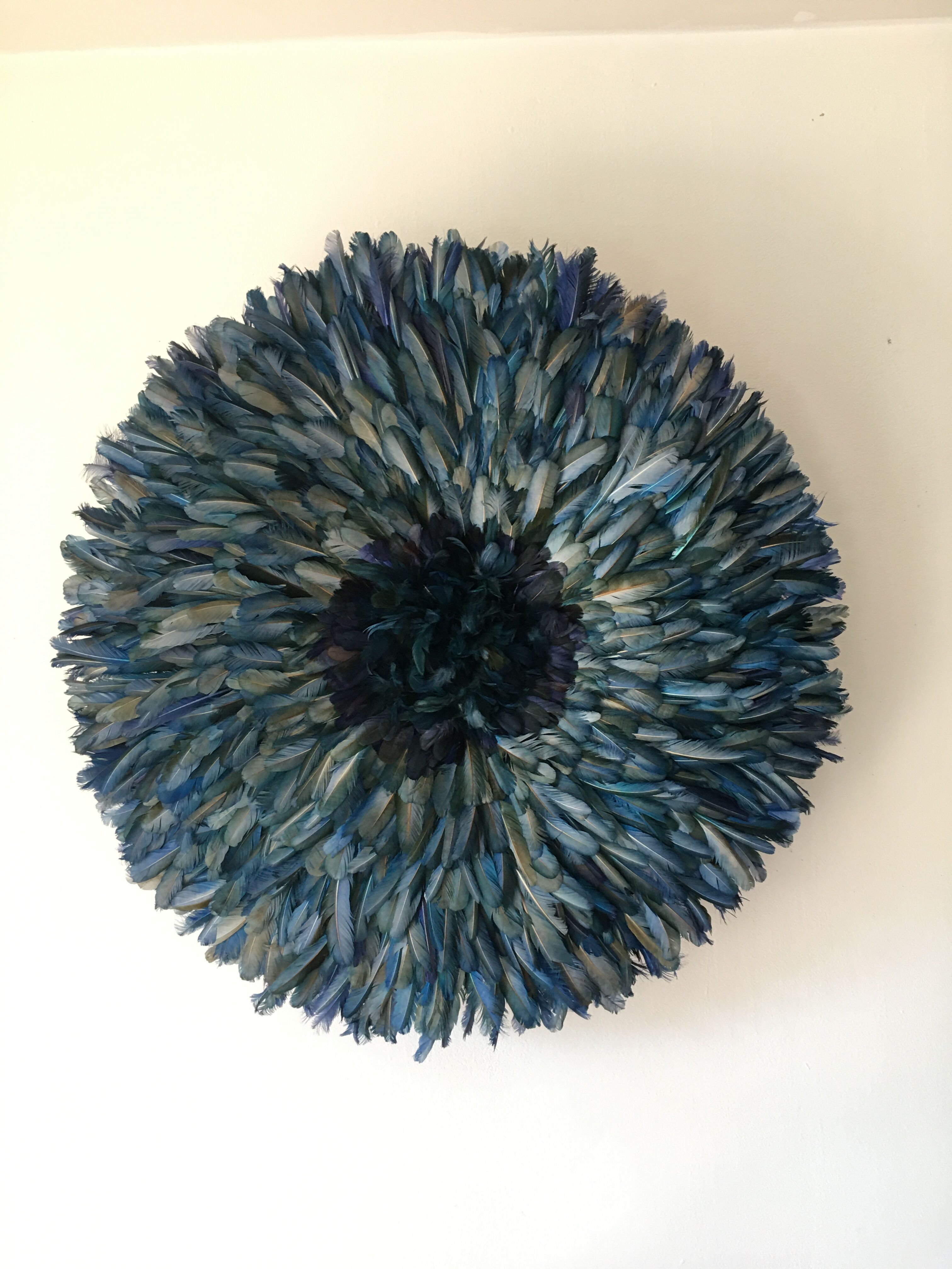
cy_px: 634
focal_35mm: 29
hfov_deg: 48.2
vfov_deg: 61.7
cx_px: 476
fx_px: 1063
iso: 50
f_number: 2.2
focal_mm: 4.15
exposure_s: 1/33
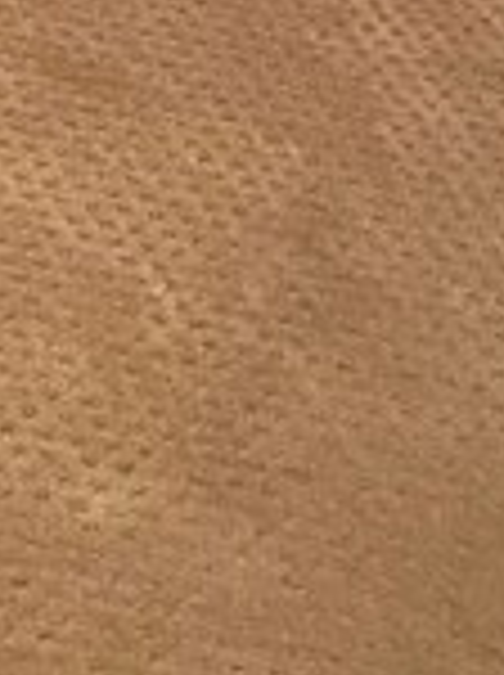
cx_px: -225
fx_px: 3465
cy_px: -976
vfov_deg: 9.7
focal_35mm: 178
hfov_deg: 8.2
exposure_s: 1/40
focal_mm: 4.25
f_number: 1.8
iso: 500
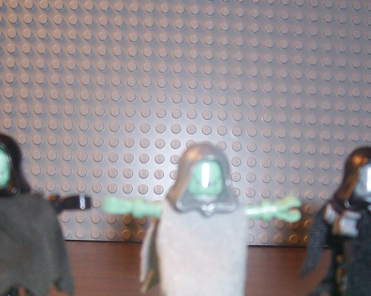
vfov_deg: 24.1
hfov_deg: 30.0
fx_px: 692
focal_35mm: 63
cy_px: 192
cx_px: 206
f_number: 2.7
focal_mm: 5.6
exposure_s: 1/60
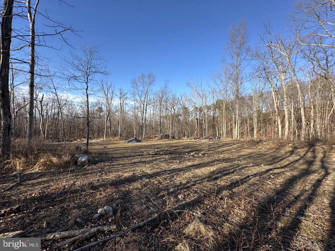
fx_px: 135
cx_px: 168
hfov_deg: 102.1
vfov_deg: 85.7
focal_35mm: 14
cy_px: 126
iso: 40
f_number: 2.2
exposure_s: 1/882
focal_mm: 2.22
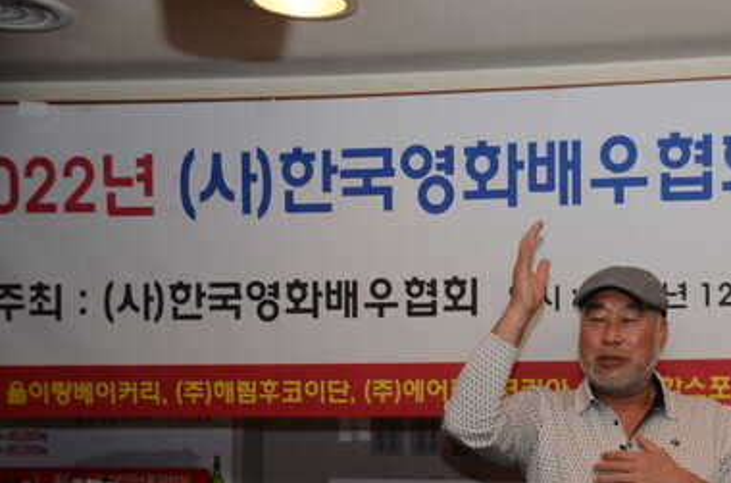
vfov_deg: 15.0
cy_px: 376
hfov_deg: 22.4
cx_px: 575
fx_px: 1822
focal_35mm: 90
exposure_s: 1/60
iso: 100
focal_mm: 38
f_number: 4.2
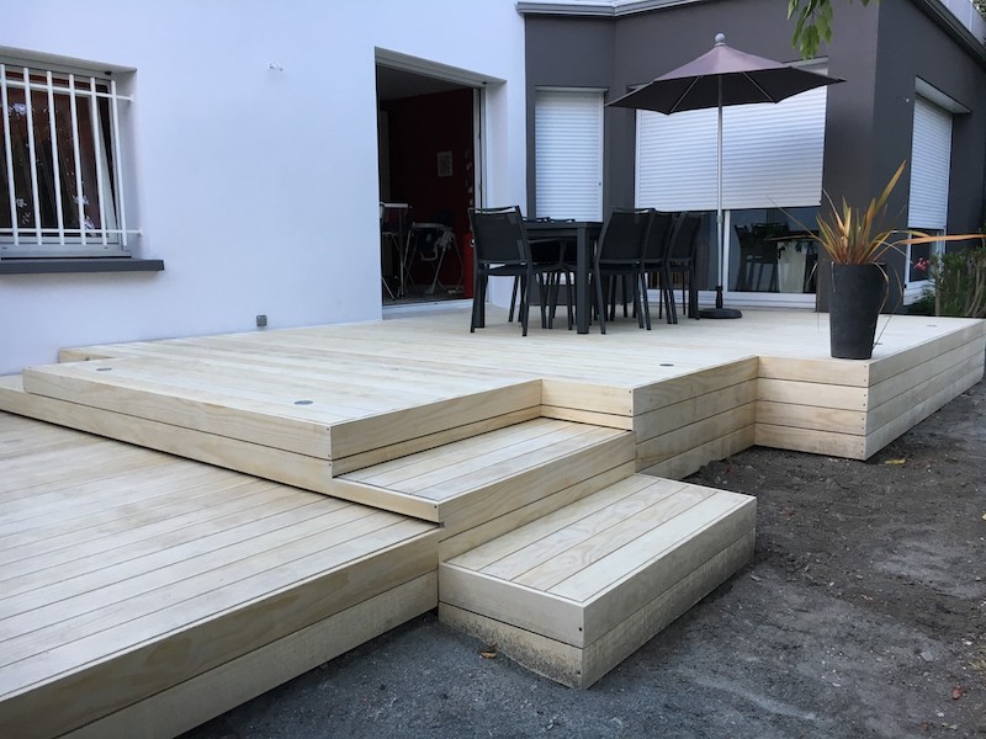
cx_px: 493
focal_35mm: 29
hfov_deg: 61.7
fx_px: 826
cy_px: 370
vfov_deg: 48.2
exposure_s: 1/33
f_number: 2.2
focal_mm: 4.15
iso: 80
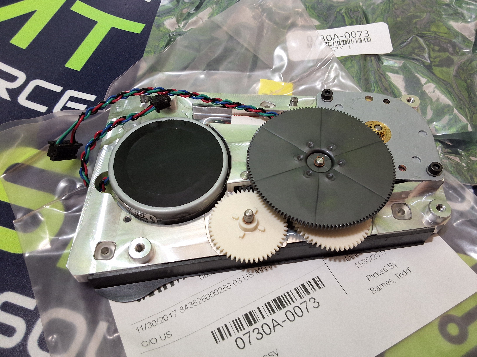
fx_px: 386
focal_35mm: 28
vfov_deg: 49.7
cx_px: 238
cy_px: 178
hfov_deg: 63.4
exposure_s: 1/40
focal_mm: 2.91
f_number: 1.9
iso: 160
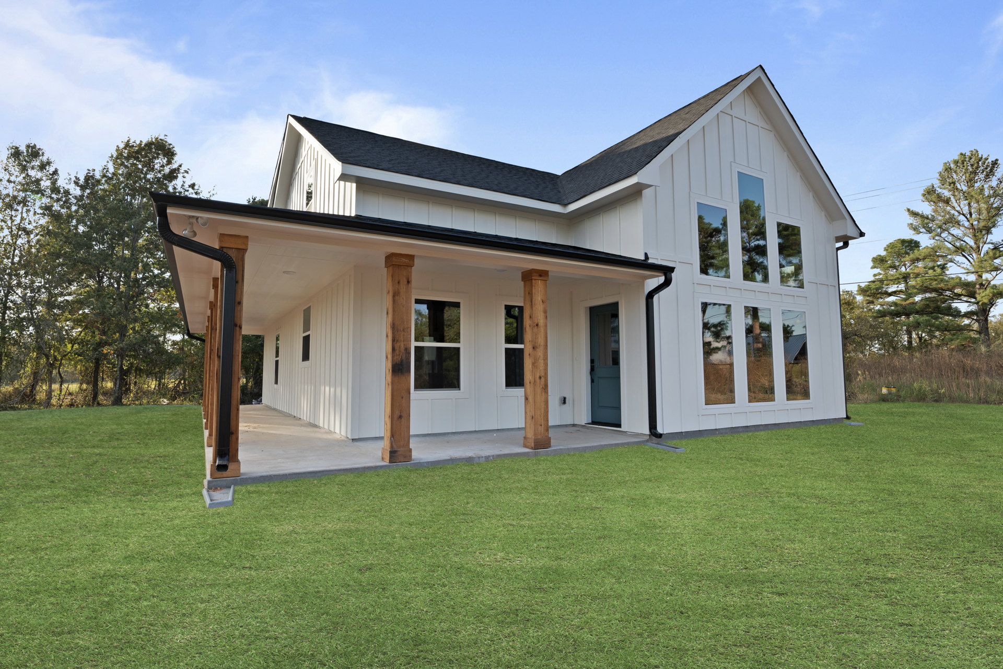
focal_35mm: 18
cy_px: 334
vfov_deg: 67.4
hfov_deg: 90.0
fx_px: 501
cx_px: 502
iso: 100
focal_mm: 12
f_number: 5.6
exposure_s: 1/100
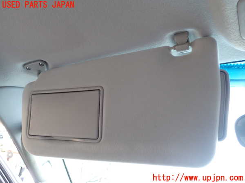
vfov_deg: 46.8
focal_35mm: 30
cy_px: 92
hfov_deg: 60.0
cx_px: 122
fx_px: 212
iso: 160
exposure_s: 1/60
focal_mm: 5.4
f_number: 2.3
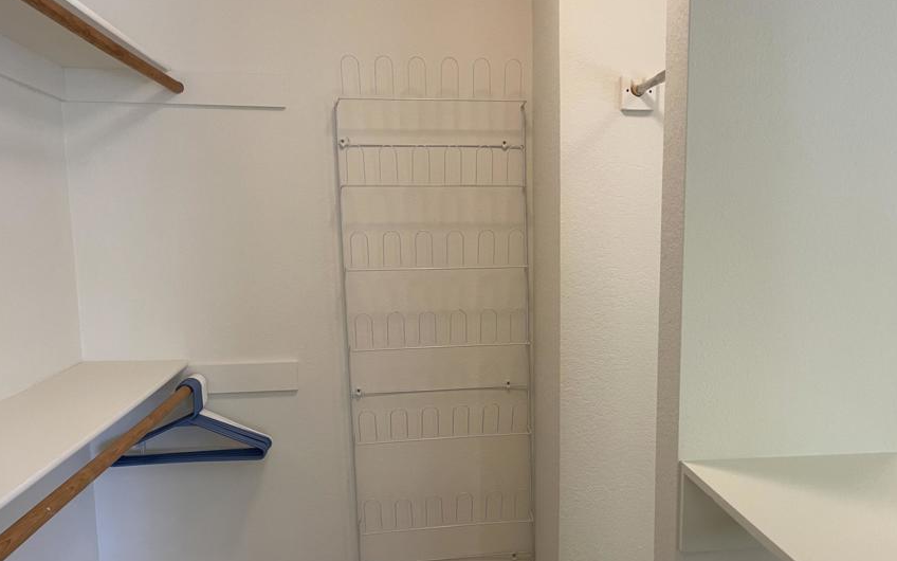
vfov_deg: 39.2
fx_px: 782
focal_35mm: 32
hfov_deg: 59.2
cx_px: 535
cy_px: 348
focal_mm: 5.1
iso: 100
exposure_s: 1/60
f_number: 1.6
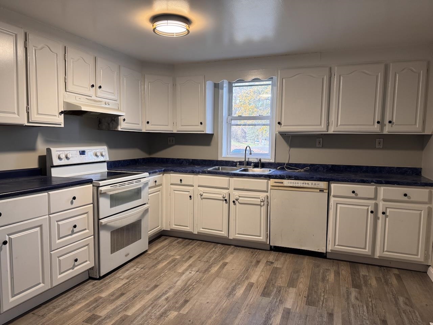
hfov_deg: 71.6
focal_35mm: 24
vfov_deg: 56.8
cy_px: 162
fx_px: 300
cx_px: 216
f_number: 1.78
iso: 250
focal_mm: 6.76
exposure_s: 1/60
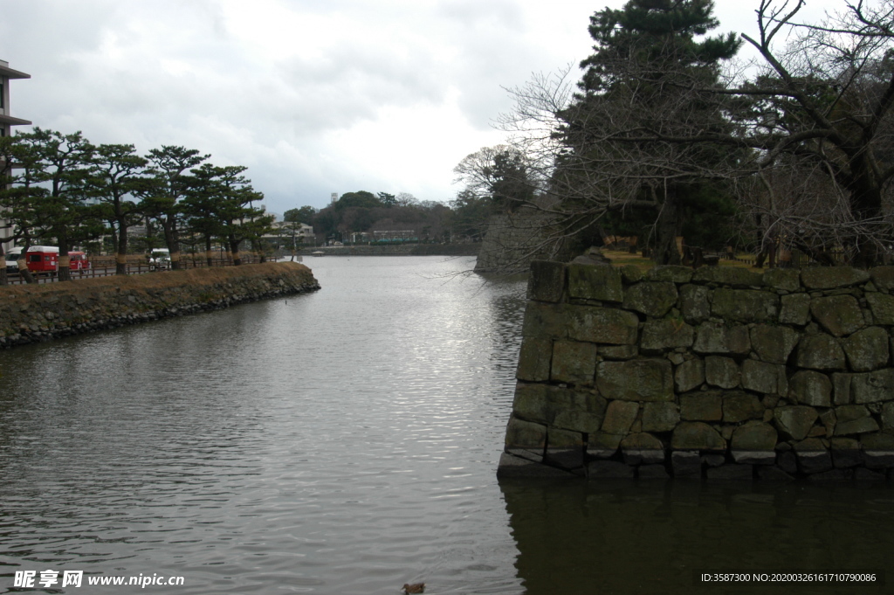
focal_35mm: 36
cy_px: 298
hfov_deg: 53.2
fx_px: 893
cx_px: 447
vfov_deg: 36.8
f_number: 7.1
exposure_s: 1/180
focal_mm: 24
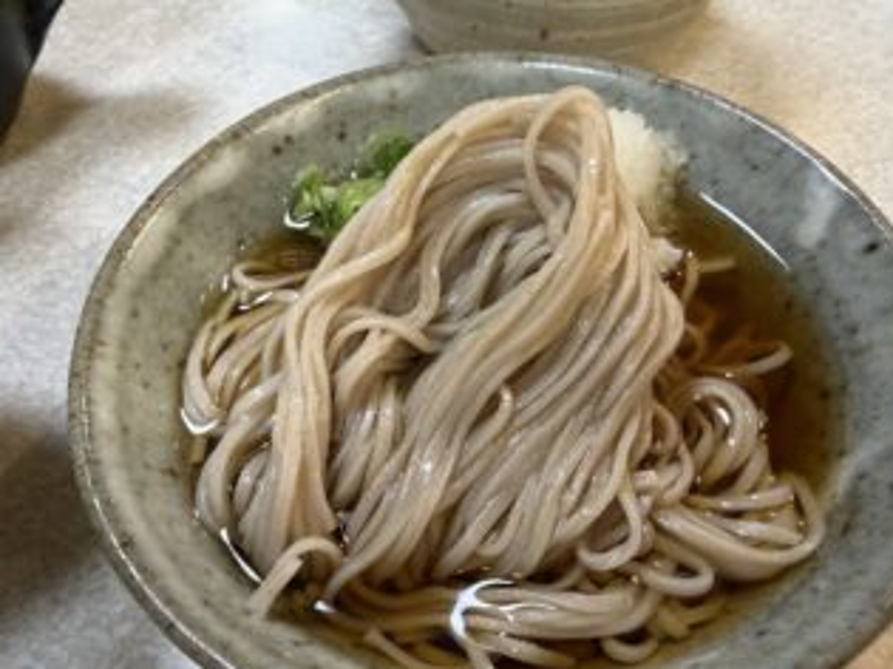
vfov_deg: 45.3
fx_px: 799
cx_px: 509
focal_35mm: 31
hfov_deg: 58.1
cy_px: 376
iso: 250
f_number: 2.2
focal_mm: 2.22
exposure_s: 1/60
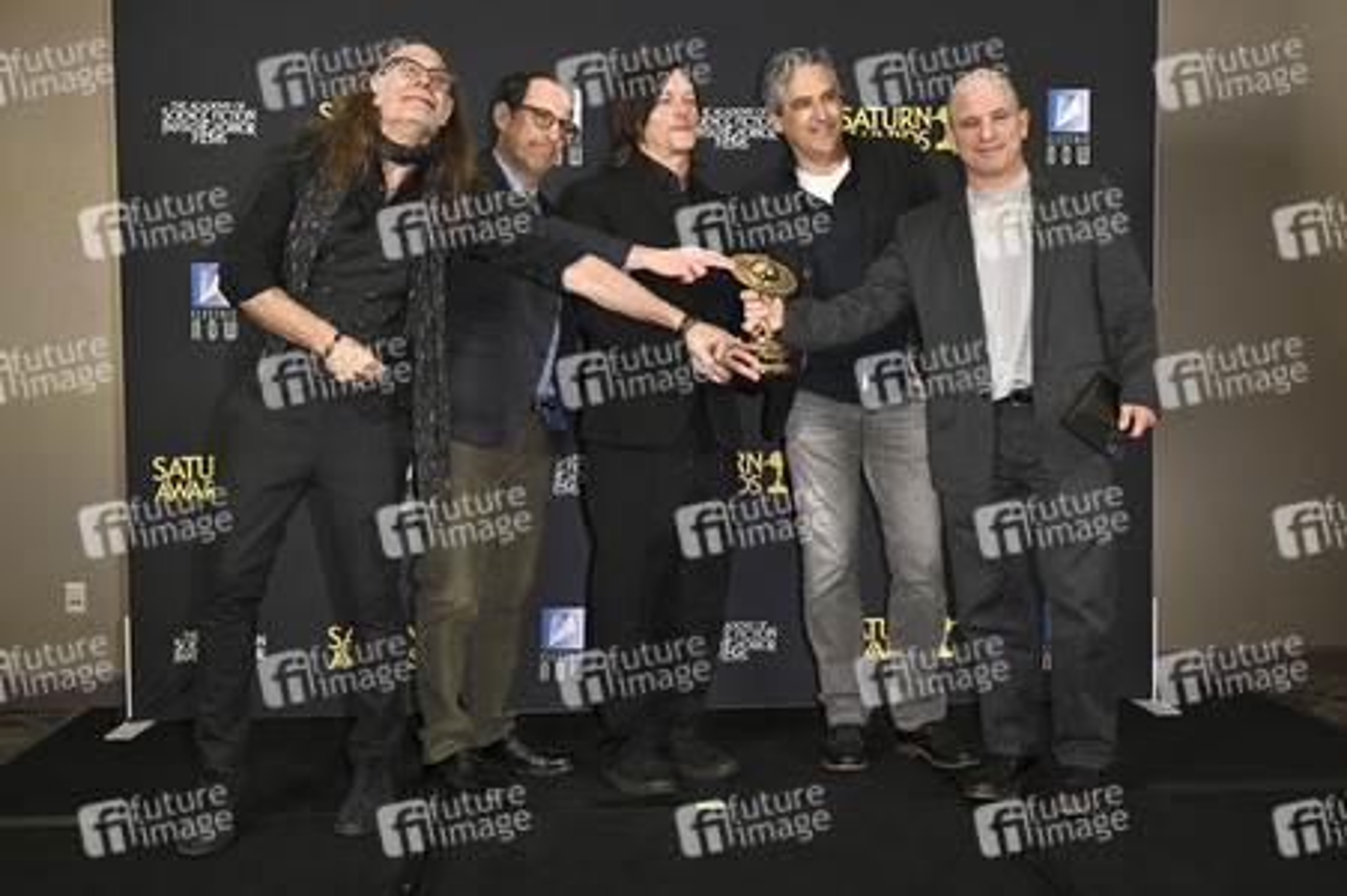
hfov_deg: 54.5
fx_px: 1309
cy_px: 448
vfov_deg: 37.8
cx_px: 674
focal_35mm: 35
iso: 2000
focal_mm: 35
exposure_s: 1/320
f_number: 5.6
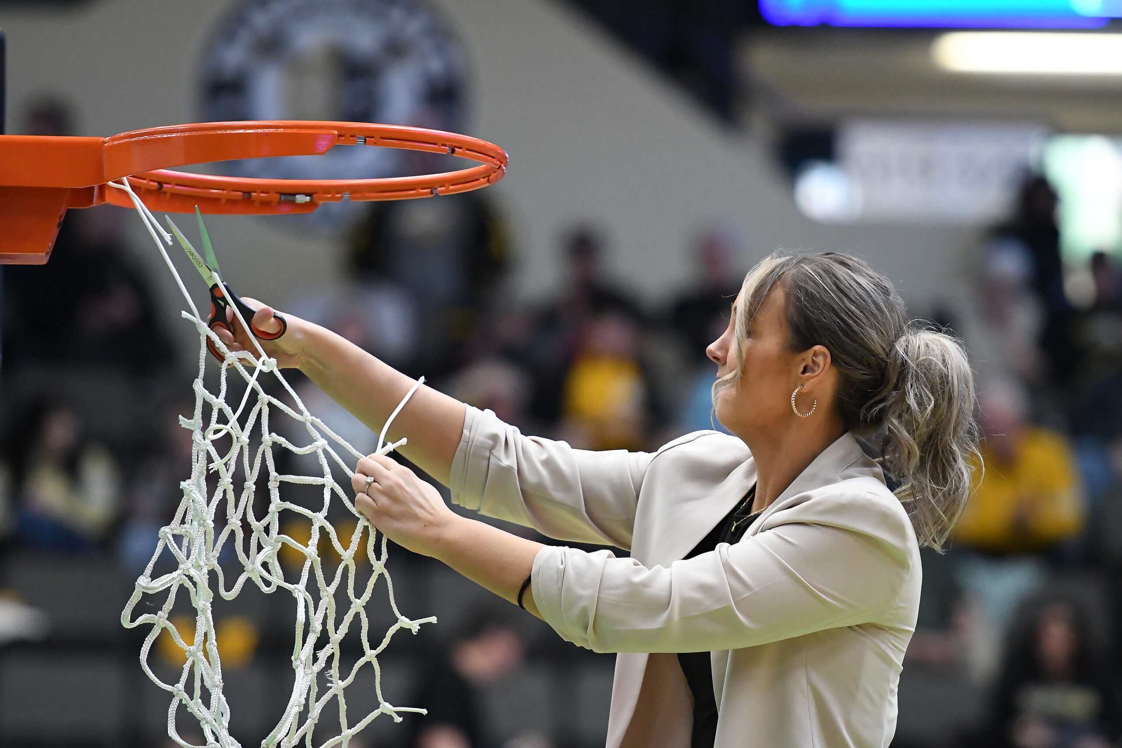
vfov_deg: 5.0
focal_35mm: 278
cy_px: 374
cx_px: 561
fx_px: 8649
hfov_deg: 7.4
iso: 5000
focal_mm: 185
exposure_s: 1/1000
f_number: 2.8
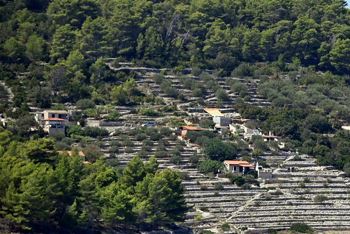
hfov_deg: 6.3
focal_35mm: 329
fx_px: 3198
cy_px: 97
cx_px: 317
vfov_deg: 4.2
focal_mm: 170
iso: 200
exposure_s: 1/1000
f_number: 5.6
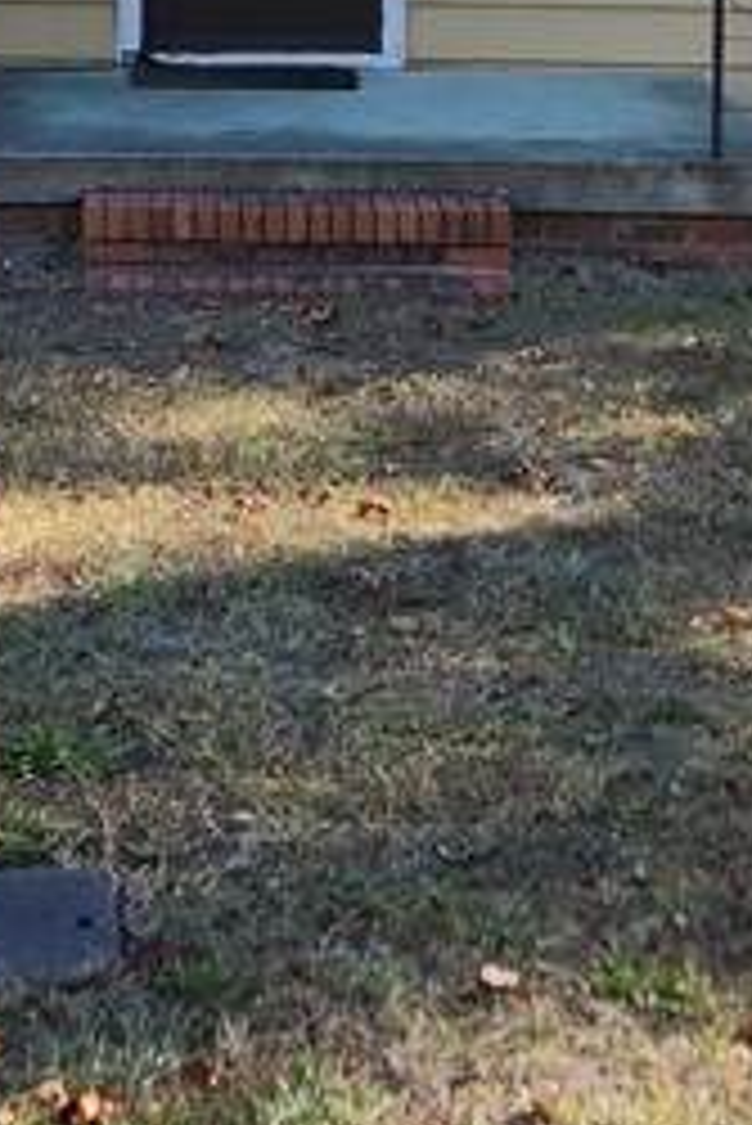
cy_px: -212
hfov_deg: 13.9
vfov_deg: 19.6
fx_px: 3066
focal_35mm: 98
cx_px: 149
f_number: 1.8
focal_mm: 5.4
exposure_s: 1/318
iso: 20
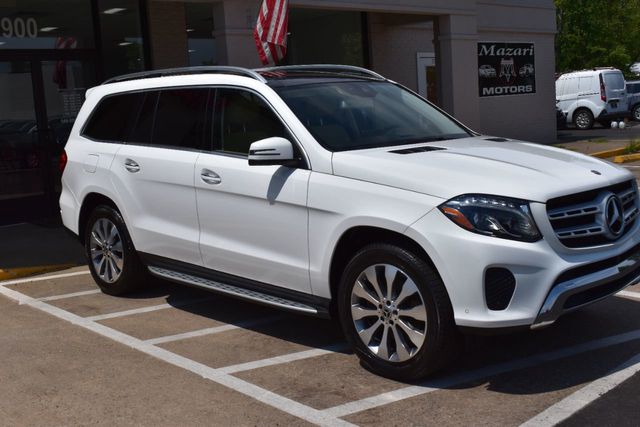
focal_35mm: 42
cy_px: 214
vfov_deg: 31.9
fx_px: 747
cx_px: 320
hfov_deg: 46.4
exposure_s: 1/800
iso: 200
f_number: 13
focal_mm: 28
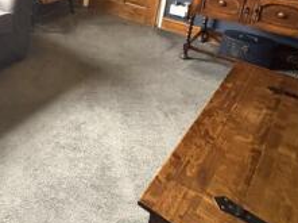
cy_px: -3
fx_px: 318
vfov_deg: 34.8
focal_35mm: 37
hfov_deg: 42.6
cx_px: -6
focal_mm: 2.22
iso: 640
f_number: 2.2
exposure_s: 1/60
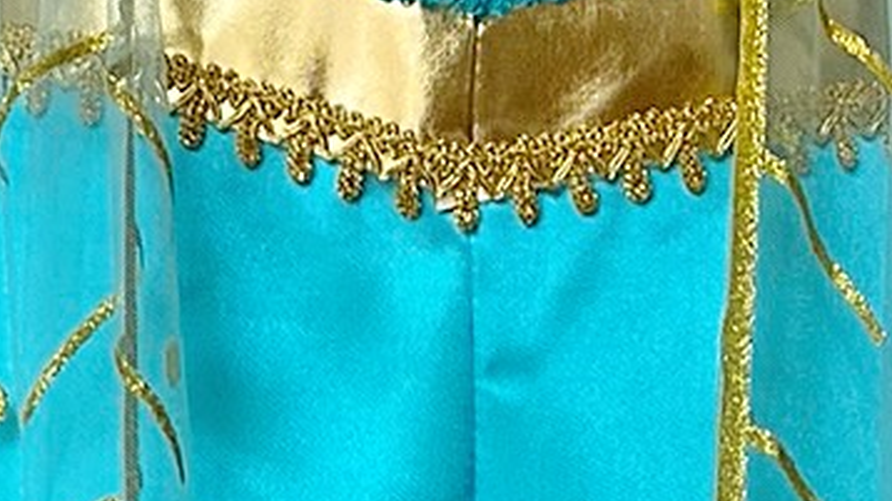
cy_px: 1810
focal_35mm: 162
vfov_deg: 6.4
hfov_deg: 13.3
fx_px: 3830
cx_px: 458
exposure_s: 1/122
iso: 32
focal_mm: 4.25
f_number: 1.8
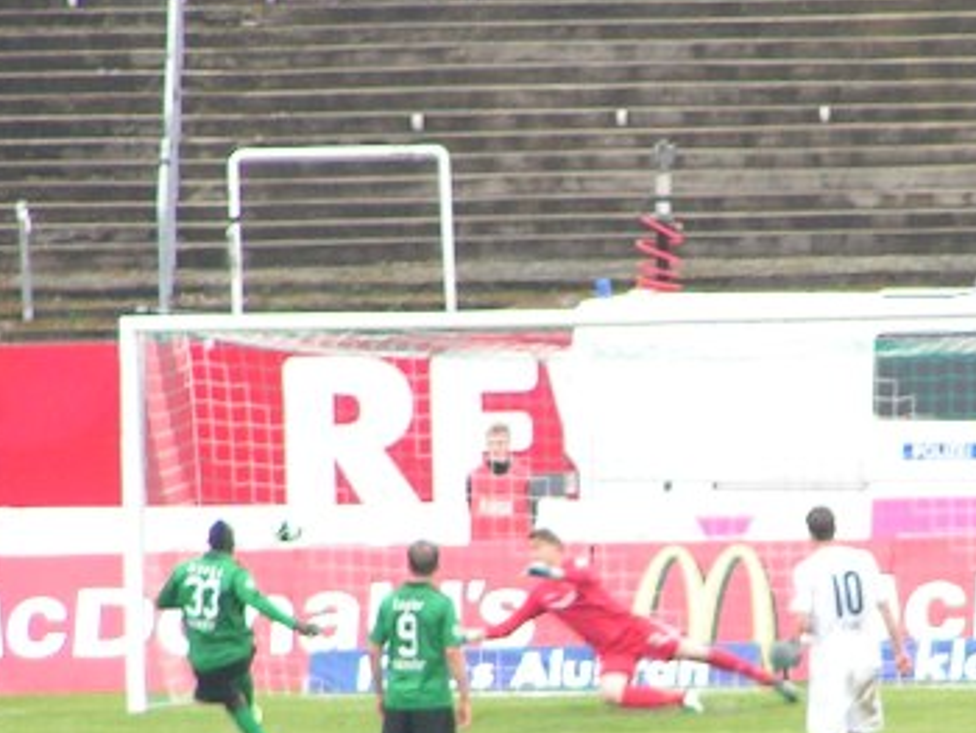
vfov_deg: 1.7
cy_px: 491
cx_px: 739
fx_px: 24490
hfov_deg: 2.3
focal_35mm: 868
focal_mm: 58
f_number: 3.5
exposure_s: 1/200
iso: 100
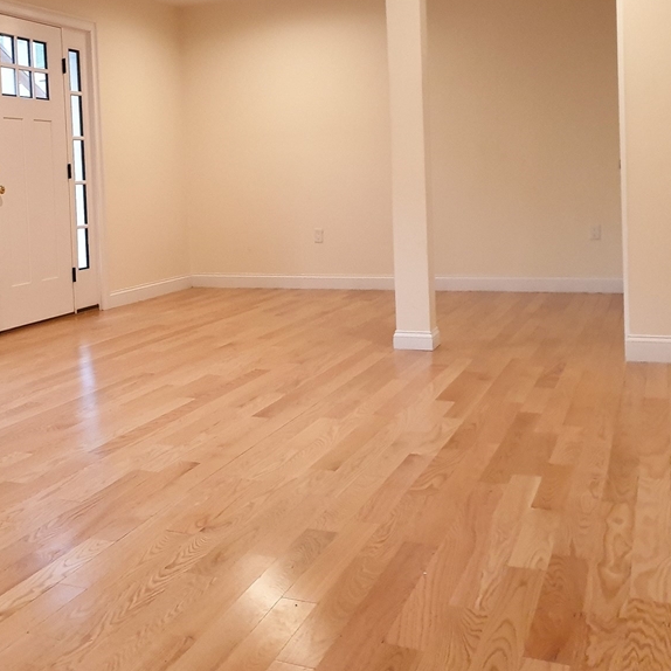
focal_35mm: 41
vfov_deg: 40.5
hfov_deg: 39.2
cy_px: 235
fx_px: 899
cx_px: 126
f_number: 2.4
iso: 400
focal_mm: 4.3
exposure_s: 1/60
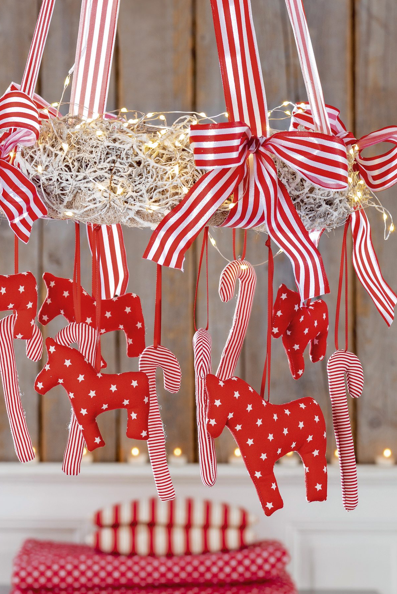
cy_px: 252
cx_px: 160
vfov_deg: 11.7
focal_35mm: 176
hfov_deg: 7.8
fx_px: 2909
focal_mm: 105
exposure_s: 1/20
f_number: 11
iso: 200
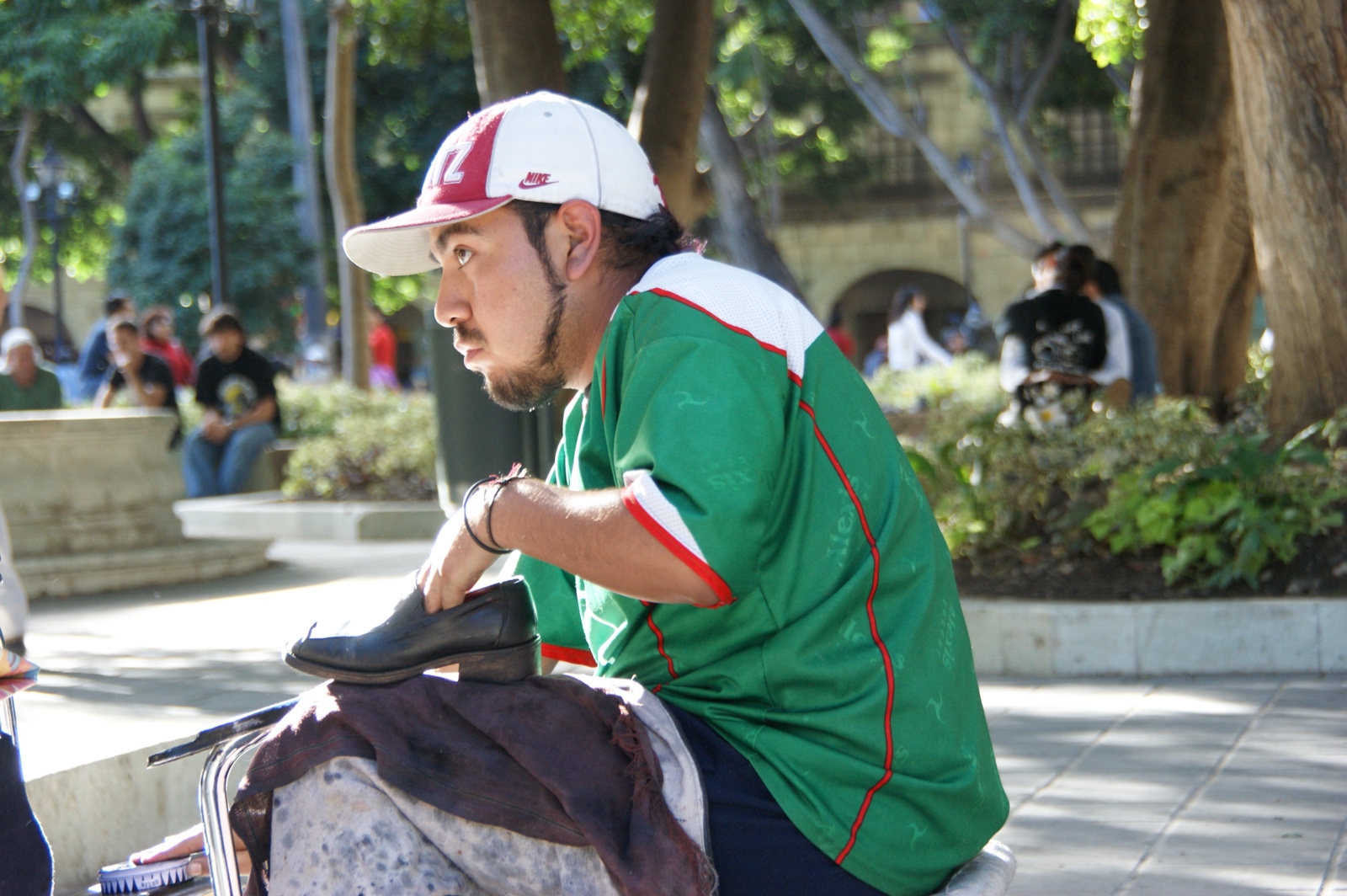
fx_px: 3925
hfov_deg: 19.5
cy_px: 448
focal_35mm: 105
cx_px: 674
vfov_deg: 13.0
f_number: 5.6
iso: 400
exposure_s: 1/80
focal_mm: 70
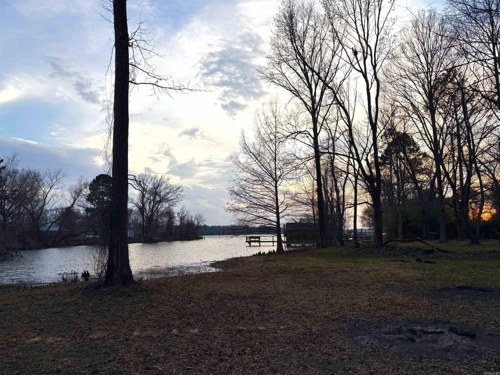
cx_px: 250
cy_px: 188
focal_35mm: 26
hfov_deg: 67.3
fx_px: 376
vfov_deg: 53.1
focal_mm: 5.96
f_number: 1.6
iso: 50
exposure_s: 1/500
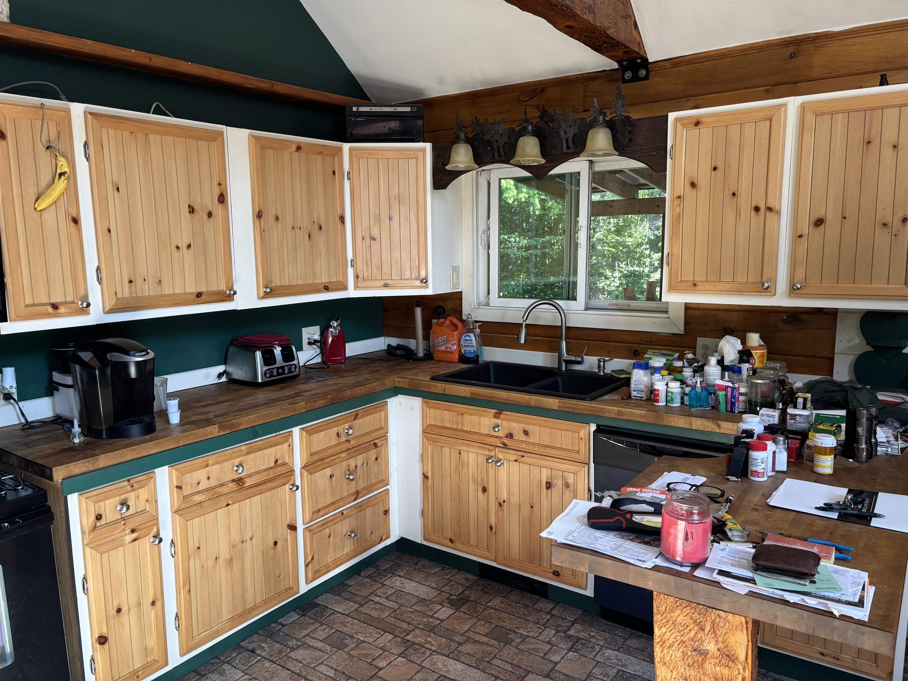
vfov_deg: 53.1
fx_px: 682
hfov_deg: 67.3
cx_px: 454
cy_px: 340
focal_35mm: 26
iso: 125
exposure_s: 1/82
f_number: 1.6
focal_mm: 5.96
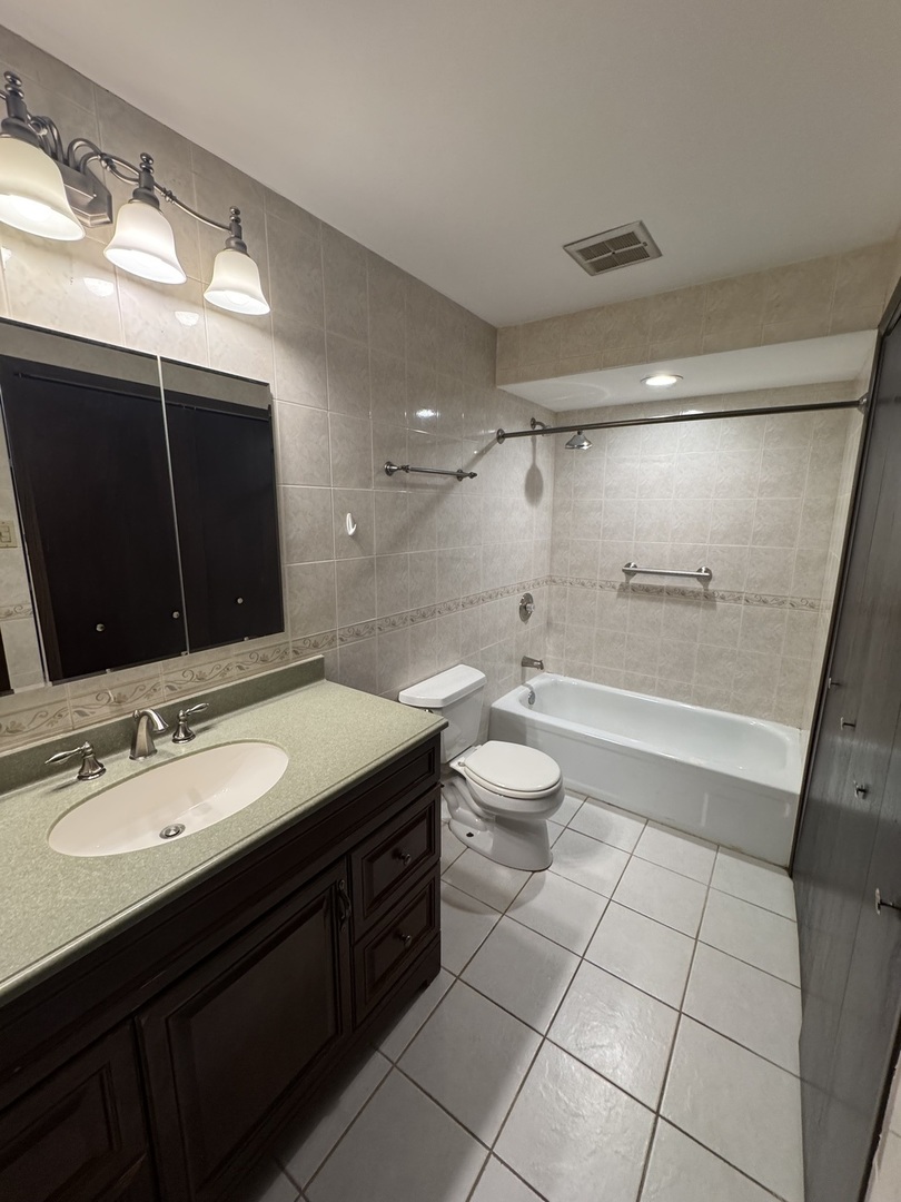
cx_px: 450
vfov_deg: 102.1
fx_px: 486
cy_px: 601
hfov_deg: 85.7
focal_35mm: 14
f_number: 2.2
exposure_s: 1/120
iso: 320
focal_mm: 2.22
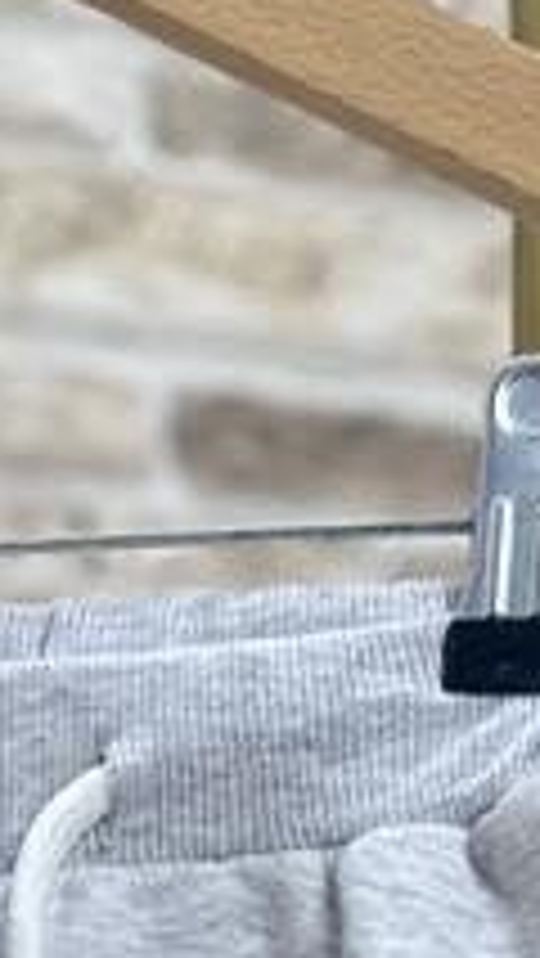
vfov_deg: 17.5
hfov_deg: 12.2
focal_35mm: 98
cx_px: -36
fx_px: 2492
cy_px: 1750
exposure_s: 1/100
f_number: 1.78
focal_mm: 6.86
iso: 64
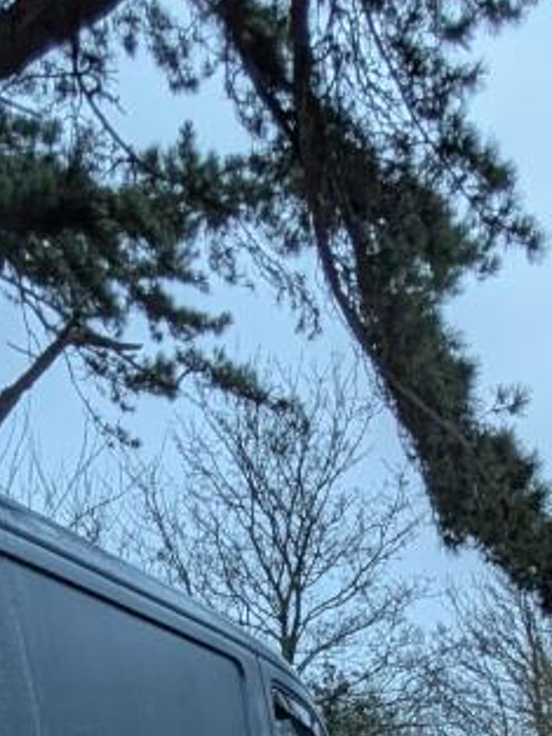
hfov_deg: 28.4
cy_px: 1190
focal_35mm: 51
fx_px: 1084
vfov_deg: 24.9
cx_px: 186
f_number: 1.7
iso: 99
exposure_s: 1/34.5
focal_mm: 2.02
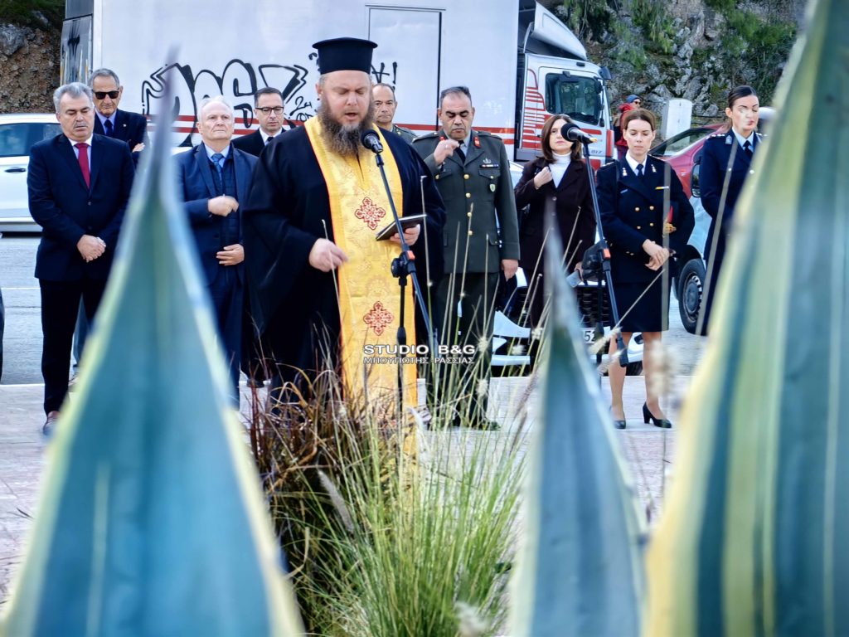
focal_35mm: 95
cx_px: 424
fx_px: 2330
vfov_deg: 15.6
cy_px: 318
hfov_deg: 20.7
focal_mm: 14.55
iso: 64
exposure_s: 1/100
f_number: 2.1
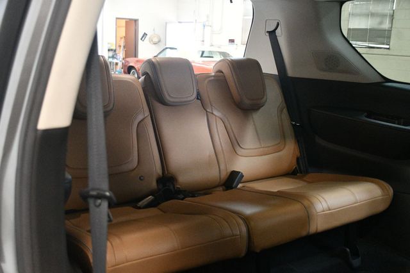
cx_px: 205
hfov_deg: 48.5
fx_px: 455
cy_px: 136
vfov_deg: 33.4
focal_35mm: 40
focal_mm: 27
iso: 5000
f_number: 4
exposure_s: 1/60
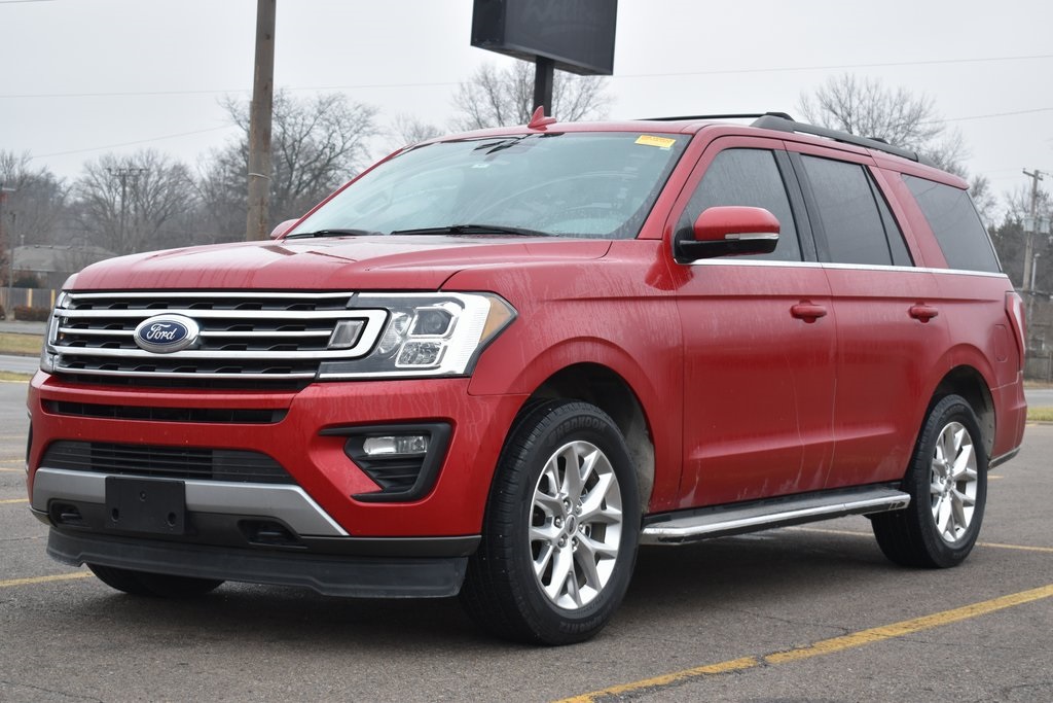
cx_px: 526
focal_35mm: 68
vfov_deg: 20.2
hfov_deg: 29.9
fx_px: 1975
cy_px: 352
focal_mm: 45
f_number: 5
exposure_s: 1/100
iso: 400
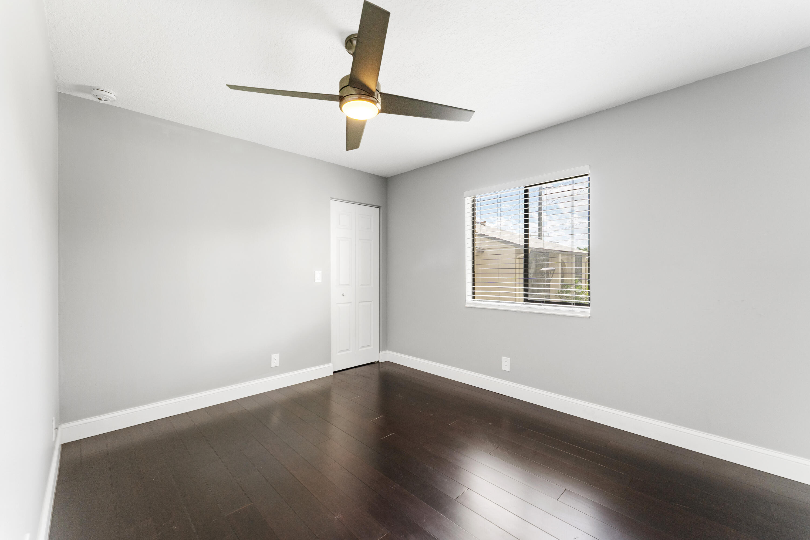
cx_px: 405
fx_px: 315
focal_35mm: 14
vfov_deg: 81.2
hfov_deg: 104.3
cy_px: 270
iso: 400
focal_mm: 14
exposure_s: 1/6
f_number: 9
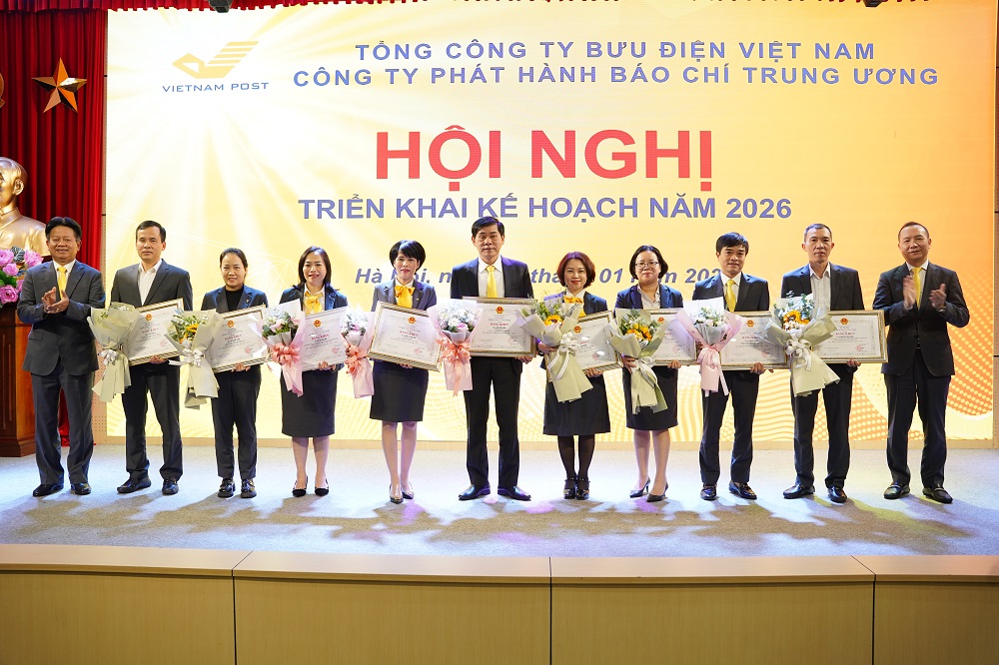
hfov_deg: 61.0
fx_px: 849
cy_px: 332
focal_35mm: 31
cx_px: 500
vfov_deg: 42.8
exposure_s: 1/80
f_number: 4
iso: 500
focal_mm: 30.6
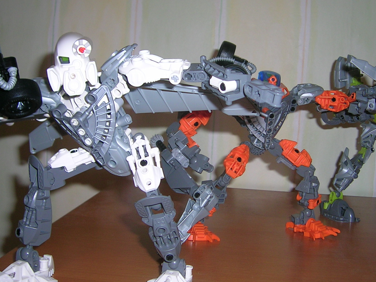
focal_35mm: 49
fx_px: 532
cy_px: 128
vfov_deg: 29.7
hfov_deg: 38.9
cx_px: 205
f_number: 2.8
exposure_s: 1/60.1
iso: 50
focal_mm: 5.4
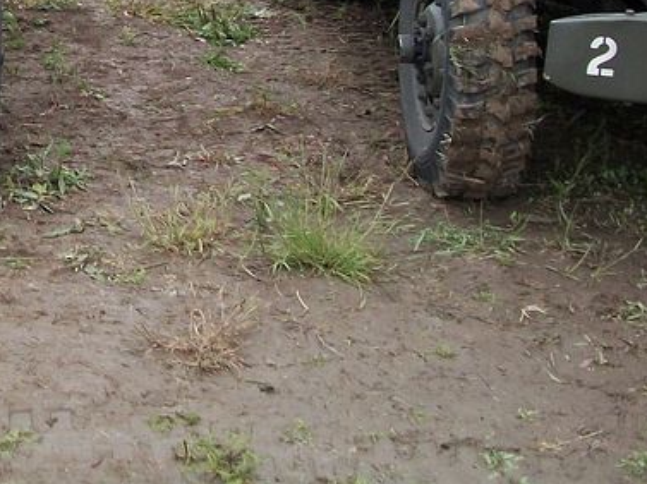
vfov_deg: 15.9
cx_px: -141
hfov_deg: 20.9
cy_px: -173
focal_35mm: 87
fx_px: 1625
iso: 80
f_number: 2.9
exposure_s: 1/250
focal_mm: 5.7
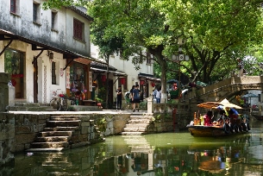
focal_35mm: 59
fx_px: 431
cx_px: 142
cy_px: 96
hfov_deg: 33.9
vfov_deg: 23.0
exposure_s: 1/80
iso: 100
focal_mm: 30
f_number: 5.6
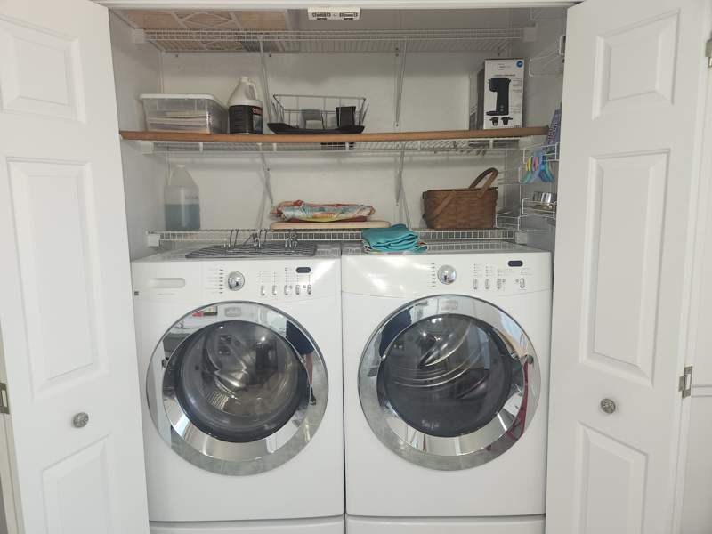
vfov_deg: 58.9
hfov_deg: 73.9
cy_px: 267
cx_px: 356
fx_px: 473
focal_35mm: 23
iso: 80
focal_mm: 5.4
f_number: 1.8
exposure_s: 1/60
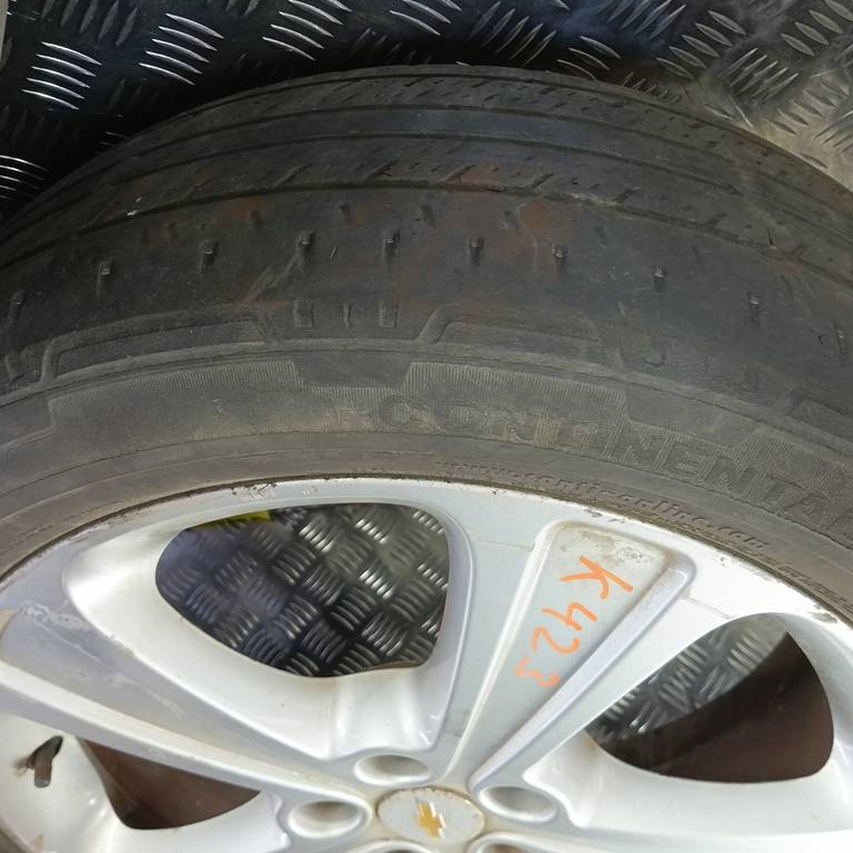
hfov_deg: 51.1
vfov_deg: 51.1
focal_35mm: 32
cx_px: 445
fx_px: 892
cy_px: 425
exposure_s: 1/33.3
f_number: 1.6
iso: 191
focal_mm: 4.11
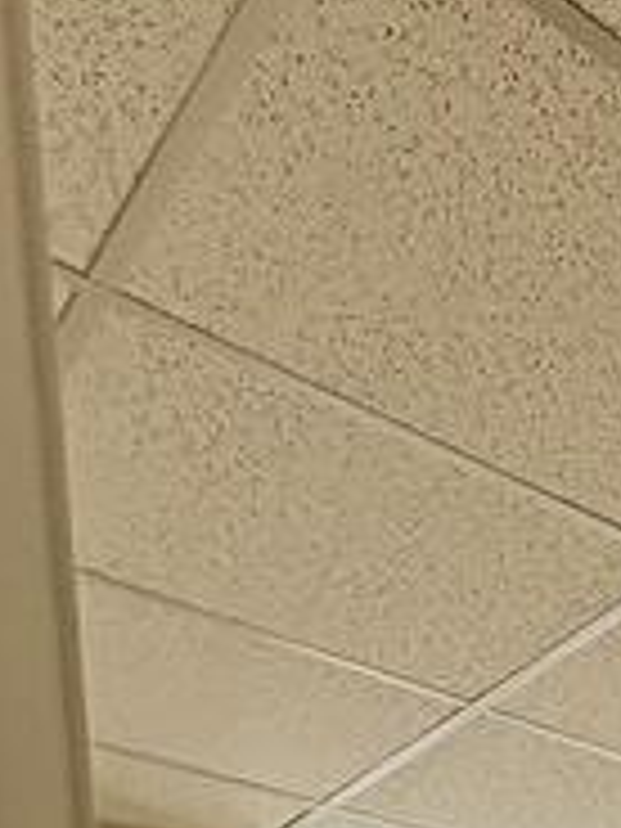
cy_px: 1526
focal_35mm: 61
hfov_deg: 17.5
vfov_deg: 20.7
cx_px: 1228
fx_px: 1459
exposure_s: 1/451
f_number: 2.2
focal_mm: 2.22
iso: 64
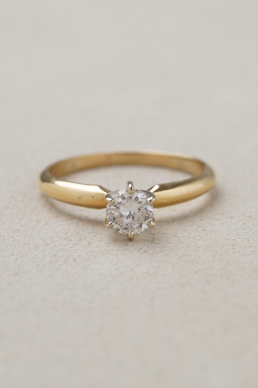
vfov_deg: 19.5
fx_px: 1129
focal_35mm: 105
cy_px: 194
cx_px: 129
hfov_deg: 13.0
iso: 1250
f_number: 11
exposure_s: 1/125
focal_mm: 70
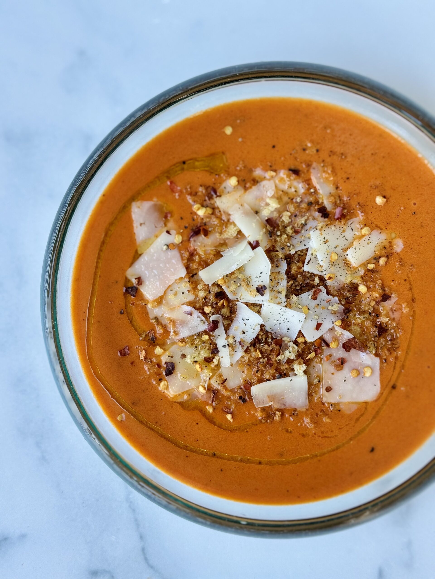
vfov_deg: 39.7
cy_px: 290
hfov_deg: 30.3
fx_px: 804
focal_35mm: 48
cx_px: 218
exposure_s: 1/158
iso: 50
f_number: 1.78
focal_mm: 6.76
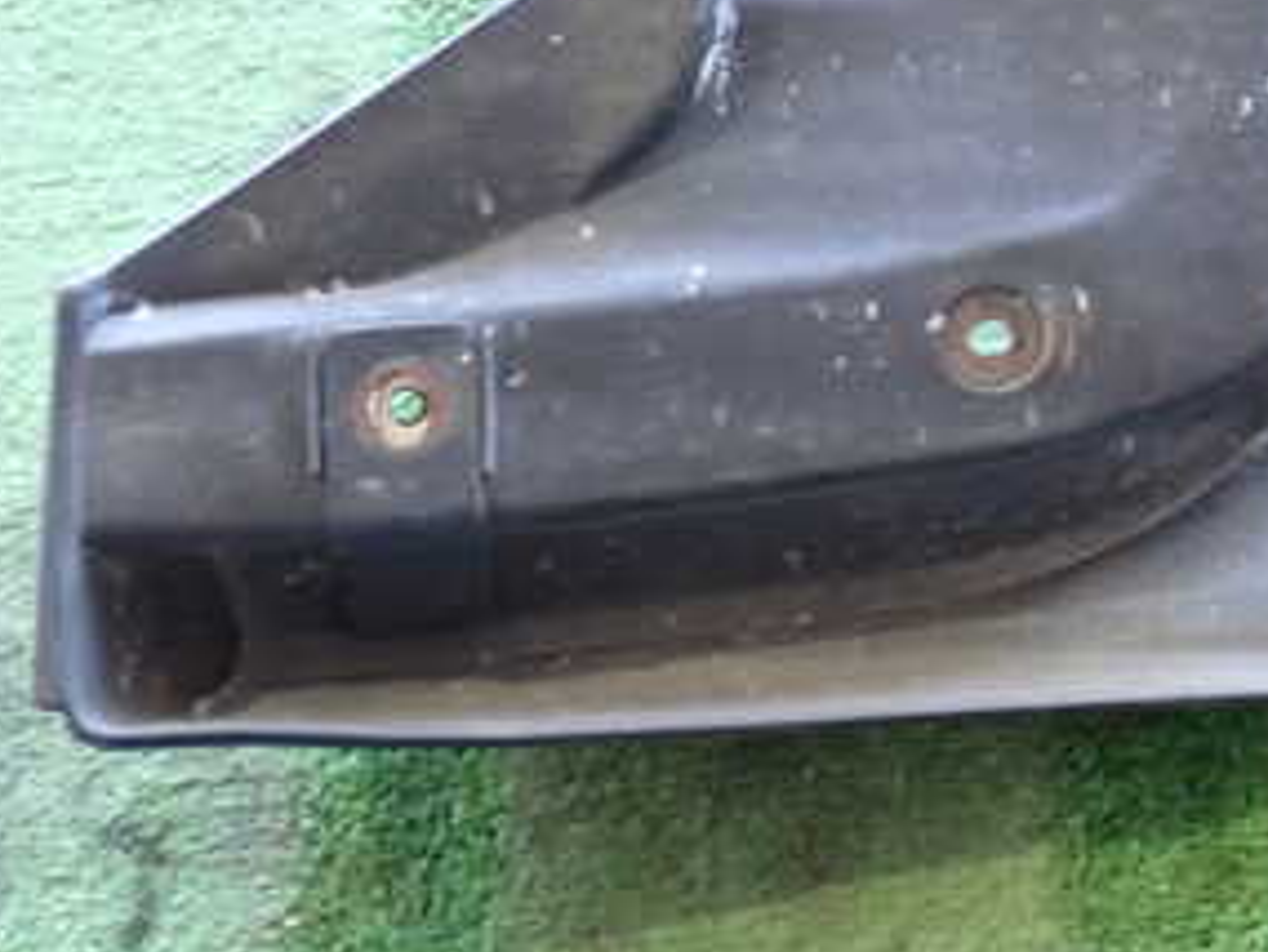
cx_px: 1228
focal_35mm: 80
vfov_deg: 18.1
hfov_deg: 23.5
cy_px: 40
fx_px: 2932
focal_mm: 6.83
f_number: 2.7
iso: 500
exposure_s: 1/40
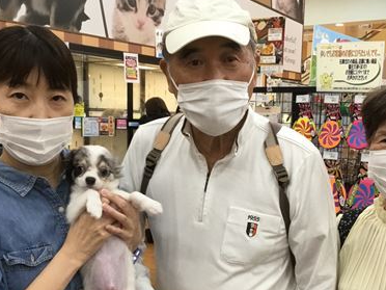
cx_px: 231
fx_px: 558
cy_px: 201
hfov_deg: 38.0
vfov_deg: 28.9
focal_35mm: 50
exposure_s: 1/33
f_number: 2.4
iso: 64
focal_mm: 3.3
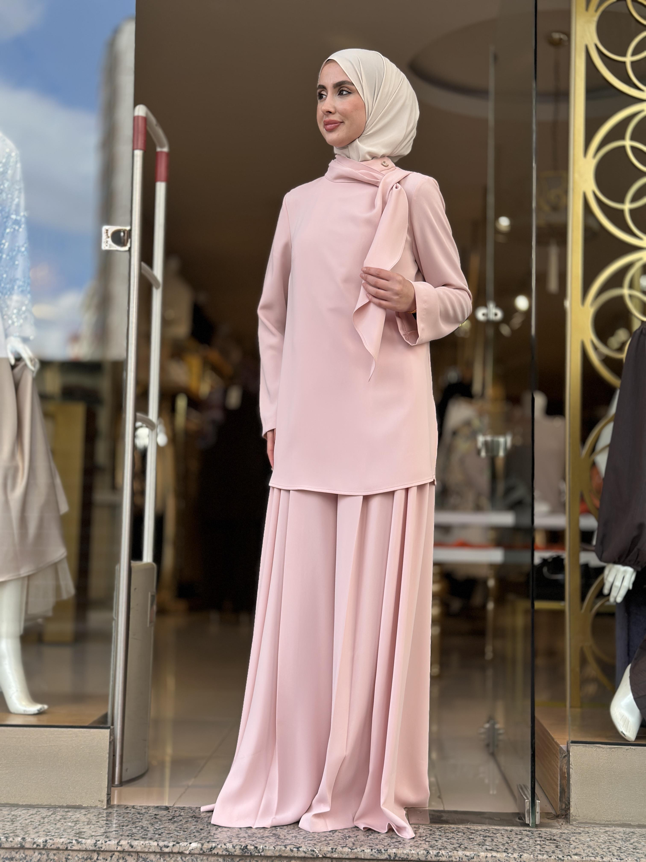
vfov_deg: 39.7
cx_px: 323
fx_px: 1194
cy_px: 431
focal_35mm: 48
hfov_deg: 30.3
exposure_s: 1/623
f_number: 1.78
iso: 80
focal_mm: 6.86
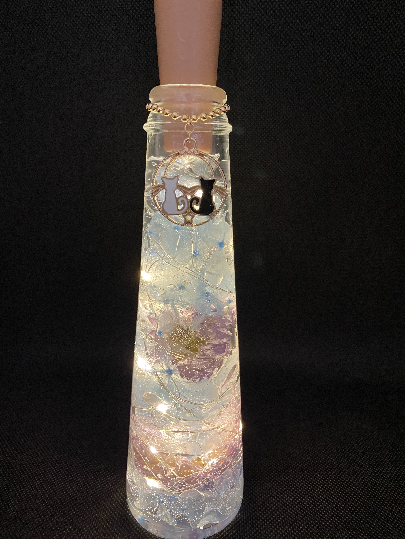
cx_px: 202
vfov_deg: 67.3
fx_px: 406
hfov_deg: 53.1
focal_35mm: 26
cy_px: 270
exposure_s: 1/37
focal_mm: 4.25
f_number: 1.8
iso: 400
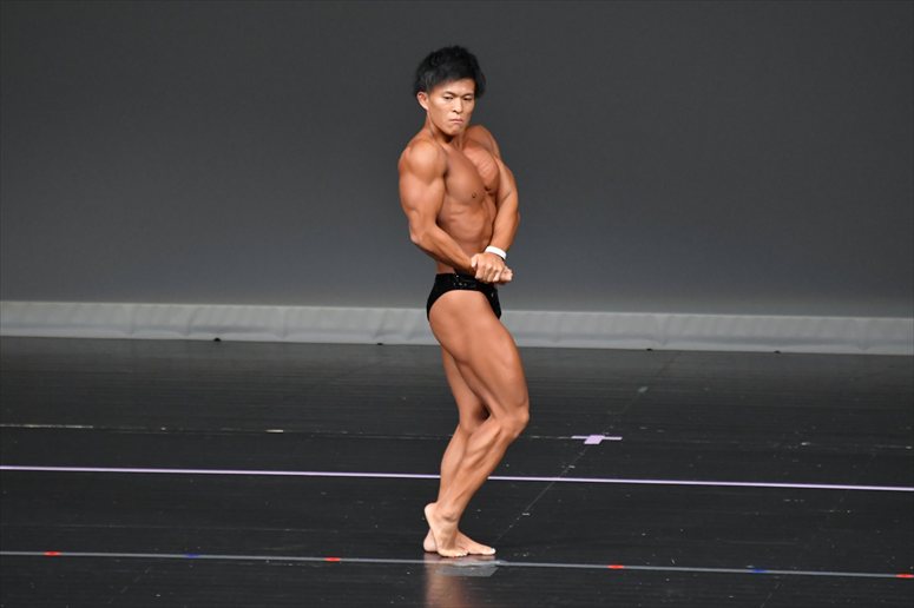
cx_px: 457
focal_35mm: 375
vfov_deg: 3.7
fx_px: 9516
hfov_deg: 5.5
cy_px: 304
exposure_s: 1/400
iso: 4000
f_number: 5.6
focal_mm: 250
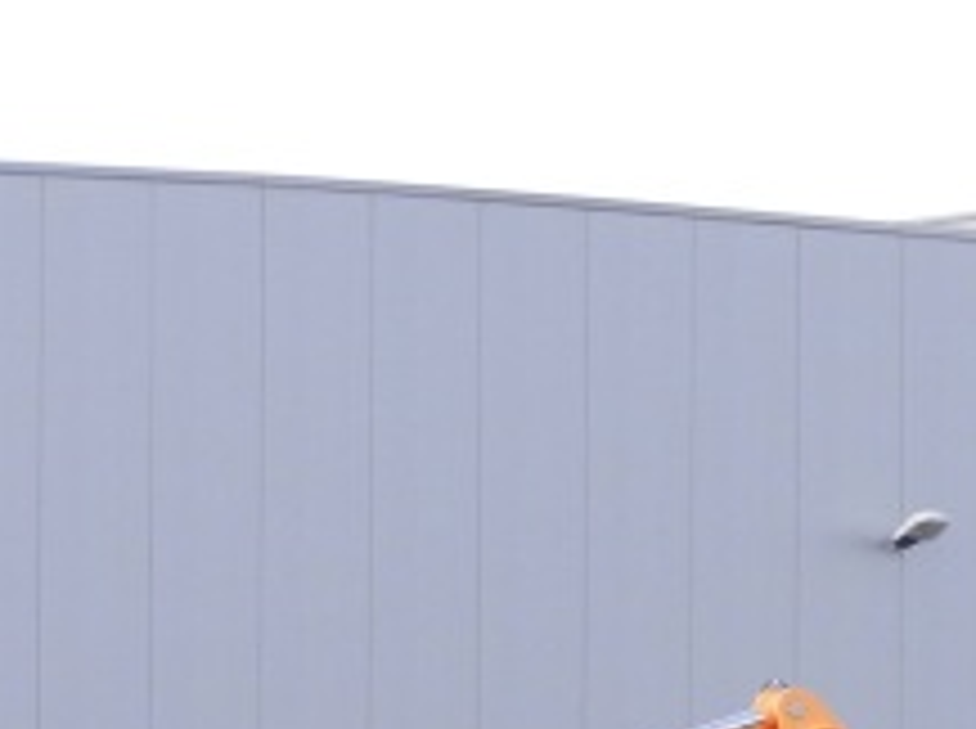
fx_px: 14975
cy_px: 1238
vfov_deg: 2.8
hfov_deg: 3.7
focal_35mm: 532
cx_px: 1390
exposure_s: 1/200
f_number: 5.2
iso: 160
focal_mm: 25.9
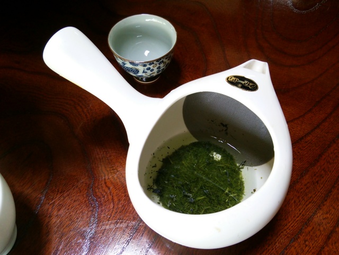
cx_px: 170
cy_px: 128
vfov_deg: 46.8
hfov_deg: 60.0
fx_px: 294
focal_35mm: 30
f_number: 1.94
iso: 80
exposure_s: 1/44
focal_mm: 4.06
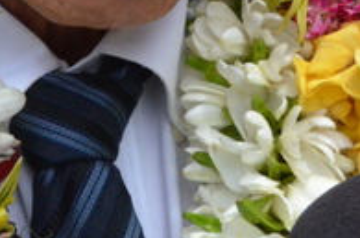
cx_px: 102
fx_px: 1107
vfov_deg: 11.5
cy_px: -170
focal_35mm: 111
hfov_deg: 18.4
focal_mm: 18
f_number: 18
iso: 3200
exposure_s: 1/1250
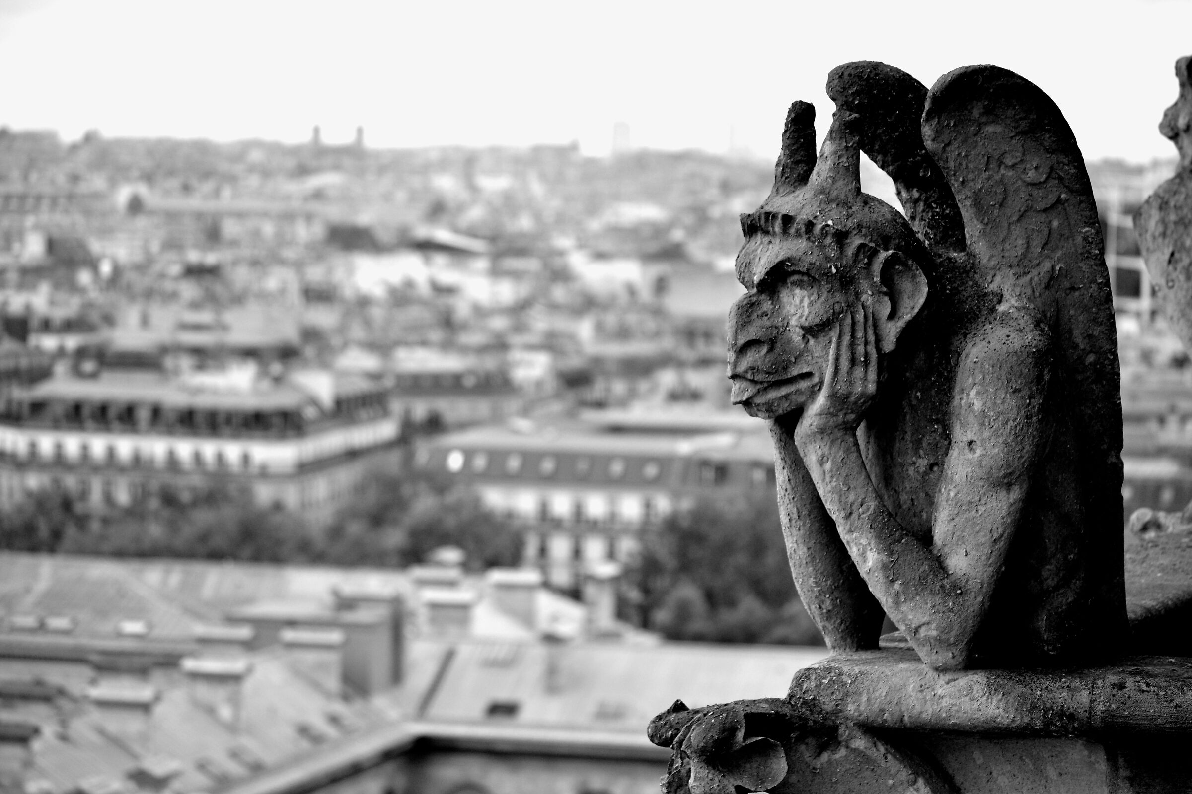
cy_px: 397
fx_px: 4072
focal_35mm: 123
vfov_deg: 11.1
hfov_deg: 16.7
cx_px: 596
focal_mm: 82
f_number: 5
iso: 400
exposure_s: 1/400
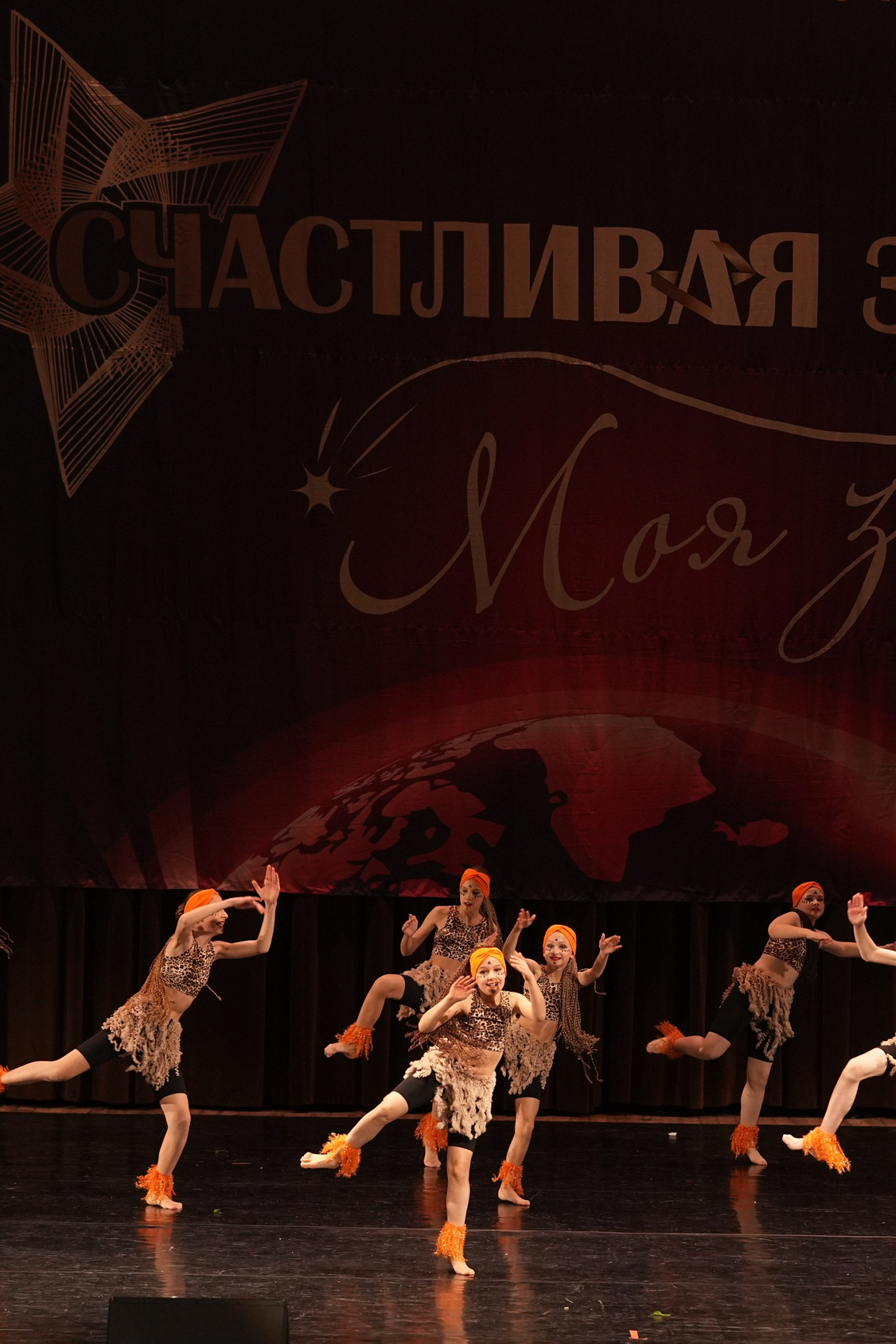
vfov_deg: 13.7
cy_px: 672
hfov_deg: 9.1
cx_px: 557
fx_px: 5602
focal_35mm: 150
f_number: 2.8
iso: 2000
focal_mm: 99
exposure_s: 1/400
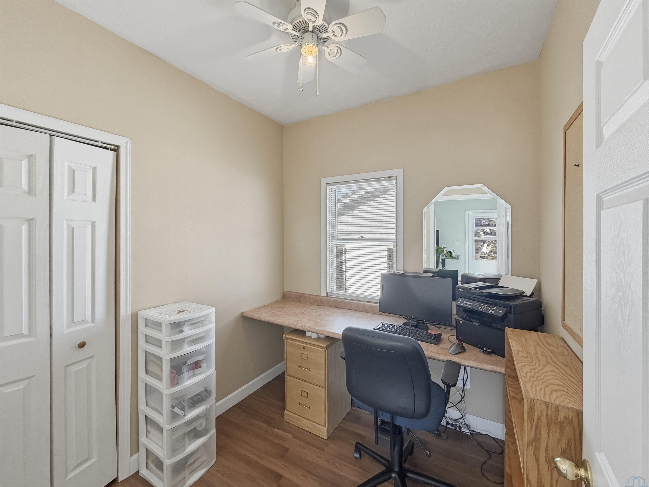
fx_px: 262
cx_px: 324
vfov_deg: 85.7
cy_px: 244
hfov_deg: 102.1
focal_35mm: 14
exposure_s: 1/120
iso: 160
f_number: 2.2
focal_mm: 2.2
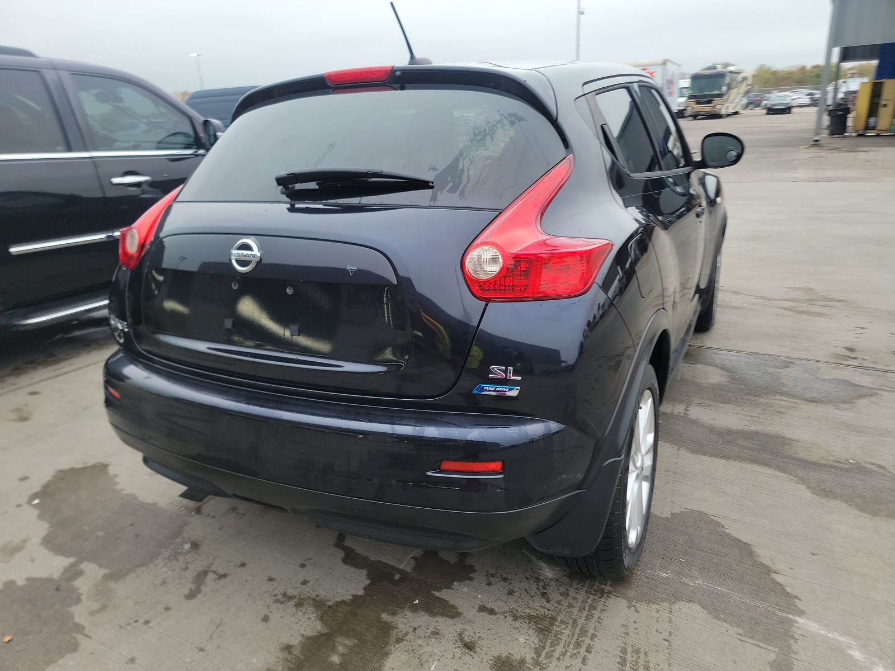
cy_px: 336
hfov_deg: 71.6
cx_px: 448
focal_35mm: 24
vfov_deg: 56.8
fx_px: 621
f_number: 1.8
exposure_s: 1/126
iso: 50
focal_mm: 6.7
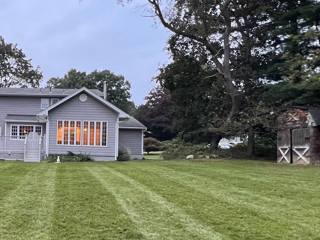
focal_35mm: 31
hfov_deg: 51.2
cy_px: 146
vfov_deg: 45.2
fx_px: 287
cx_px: 29
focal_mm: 1.57
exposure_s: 1/60
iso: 400
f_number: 1.8
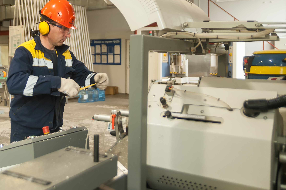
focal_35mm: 43
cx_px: 84
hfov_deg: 44.4
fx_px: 341
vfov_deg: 30.9
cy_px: 63
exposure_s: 1/160
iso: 400
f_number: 2.8
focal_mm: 24
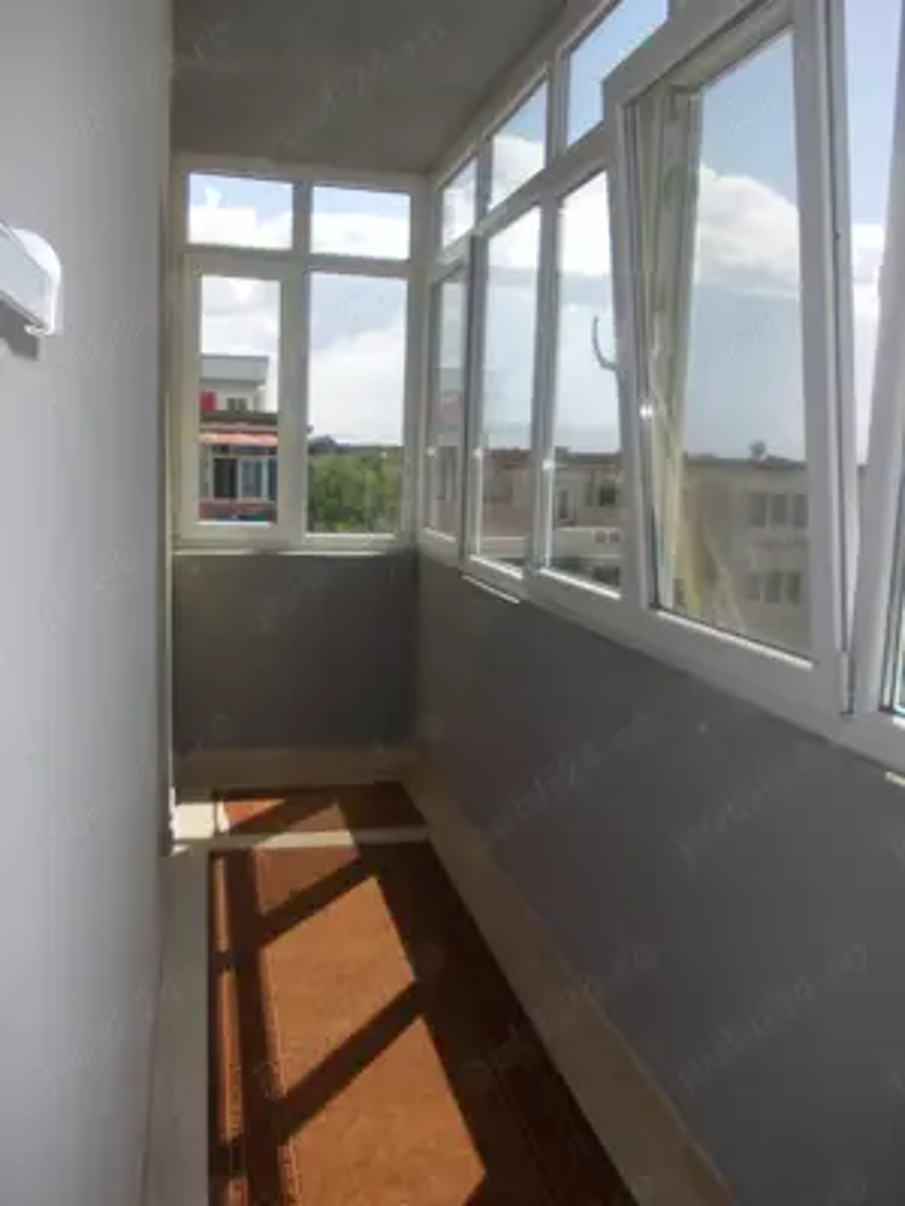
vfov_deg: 63.4
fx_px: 976
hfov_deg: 49.7
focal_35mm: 28
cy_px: 603
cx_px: 452
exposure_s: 1/200
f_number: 5.4
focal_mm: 4
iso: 80
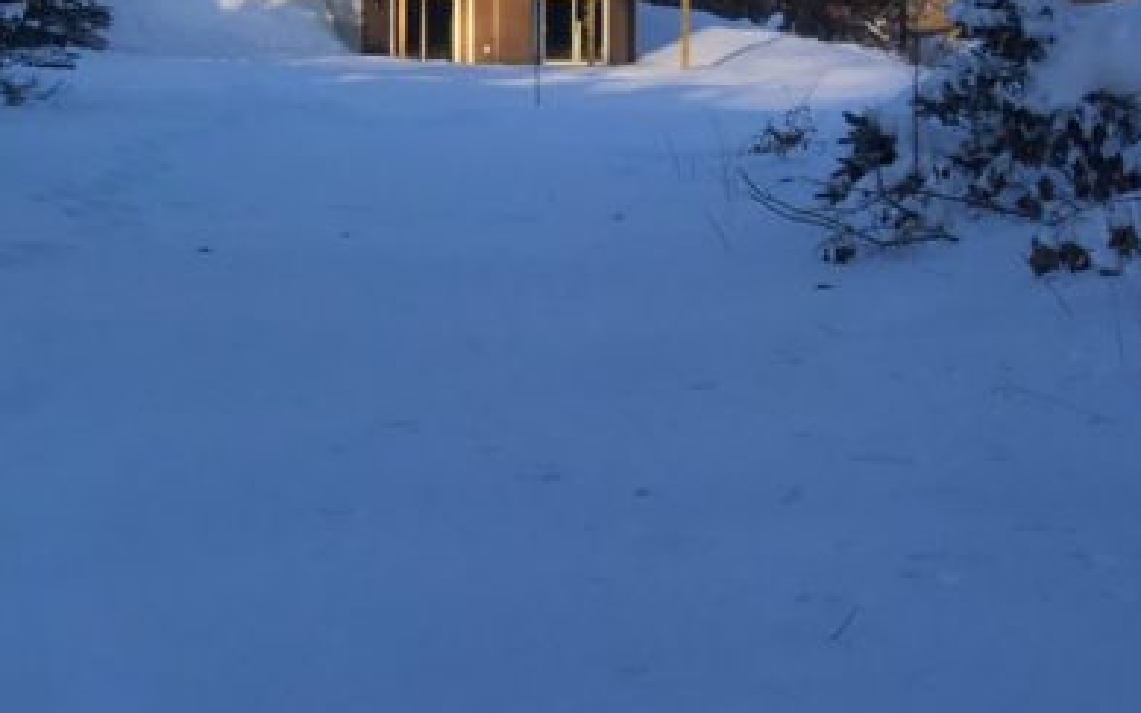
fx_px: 2518
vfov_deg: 15.9
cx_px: -331
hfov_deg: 22.8
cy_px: 38
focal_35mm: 81
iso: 25
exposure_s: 1/754
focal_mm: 4.15
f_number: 2.2
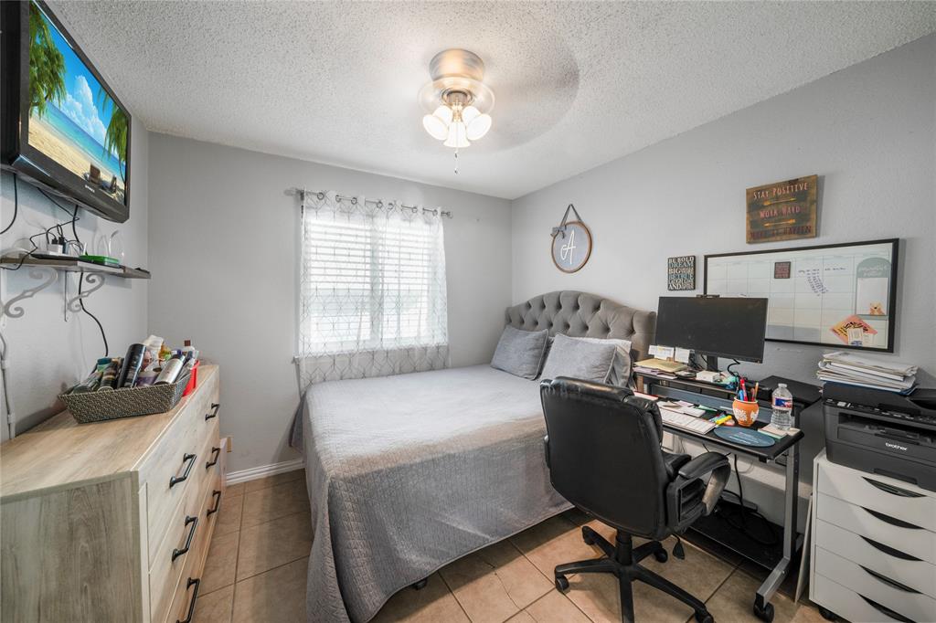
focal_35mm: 12
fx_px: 312
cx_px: 468
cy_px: 312
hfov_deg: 112.6
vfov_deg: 90.0
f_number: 9
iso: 500
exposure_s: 1/8
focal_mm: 12
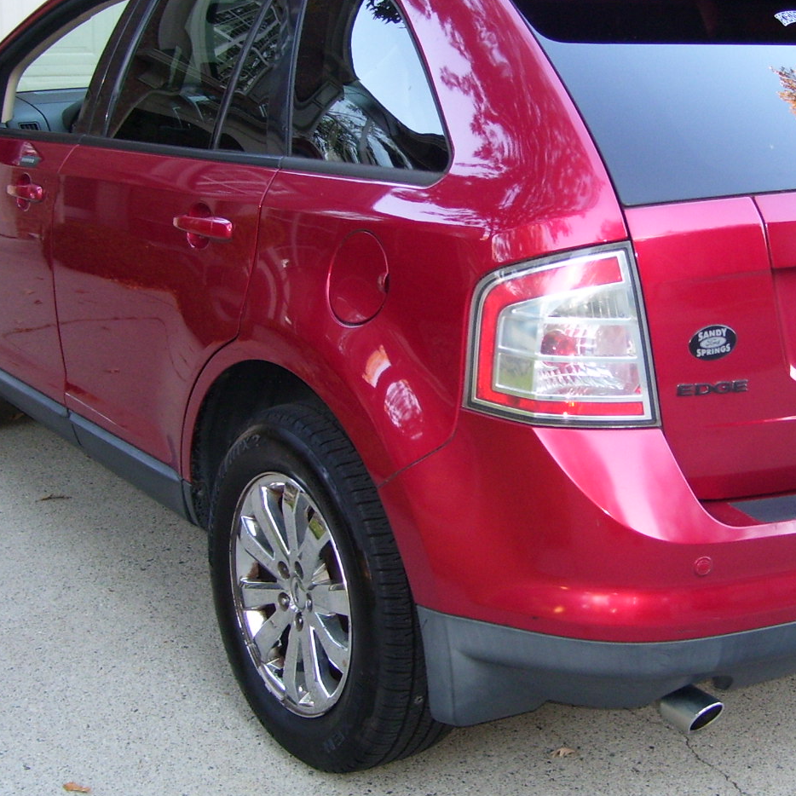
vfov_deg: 29.5
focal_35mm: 58
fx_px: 1509
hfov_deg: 29.4
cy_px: 380
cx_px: 503
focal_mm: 6
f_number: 2.7
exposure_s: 1/60
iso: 125
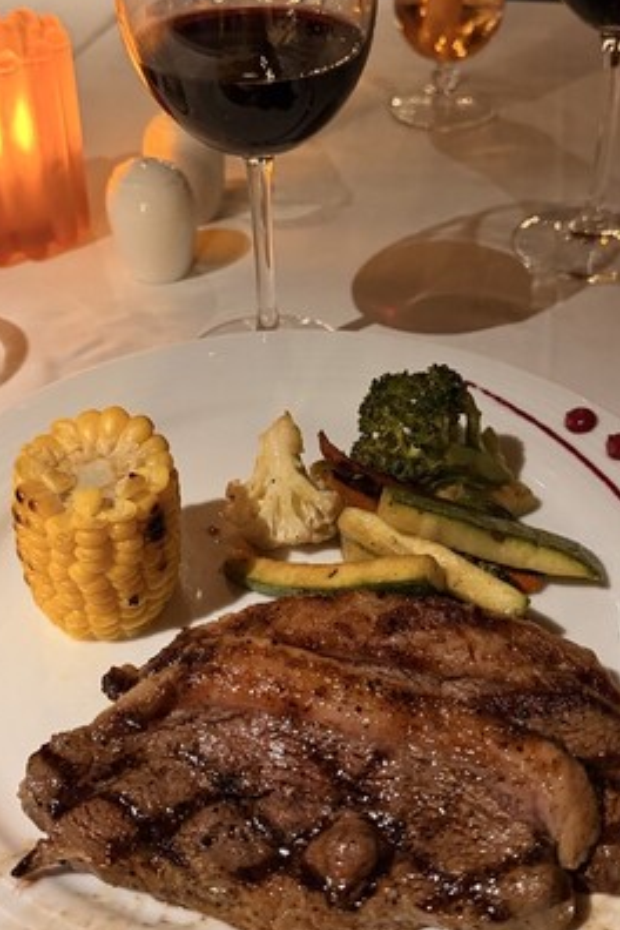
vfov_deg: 50.6
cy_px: 411
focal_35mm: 38
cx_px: 326
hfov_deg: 35.0
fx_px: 982
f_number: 1.78
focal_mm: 6.76
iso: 1000
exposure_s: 1/40
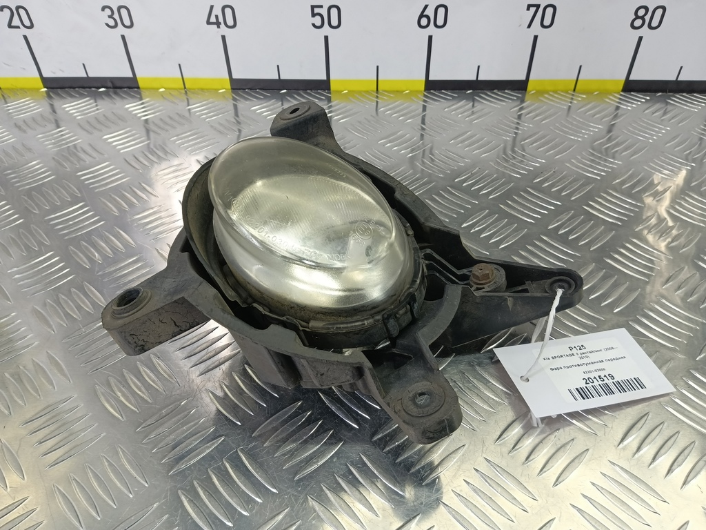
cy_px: 265
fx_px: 469
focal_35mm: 23
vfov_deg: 58.9
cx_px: 353
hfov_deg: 73.9
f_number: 1.6
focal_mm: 4.11
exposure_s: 1/50
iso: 119
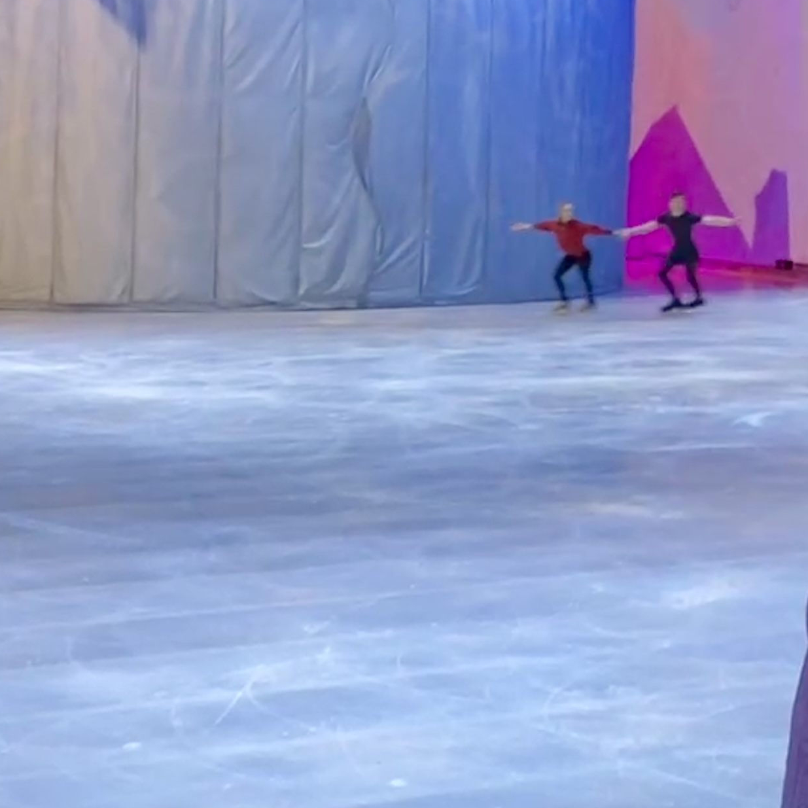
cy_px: 101
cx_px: 1029
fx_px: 1981
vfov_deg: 22.6
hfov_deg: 21.1
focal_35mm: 75
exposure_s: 1/59
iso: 320
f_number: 1.8
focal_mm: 4.25
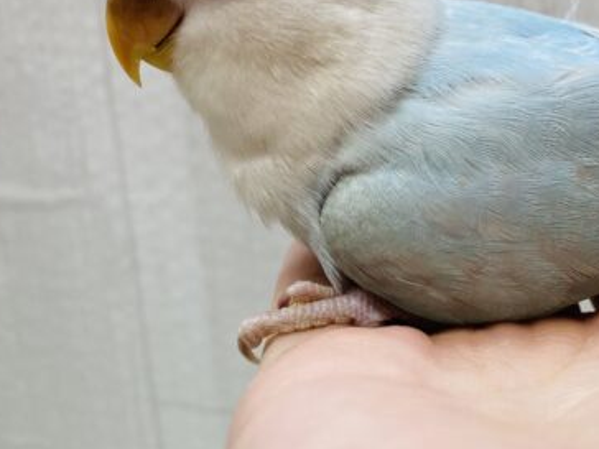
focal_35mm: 44
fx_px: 761
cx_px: 502
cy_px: 135
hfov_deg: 40.7
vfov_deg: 32.5
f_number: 1.8
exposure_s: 1/100
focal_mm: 4.25
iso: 64
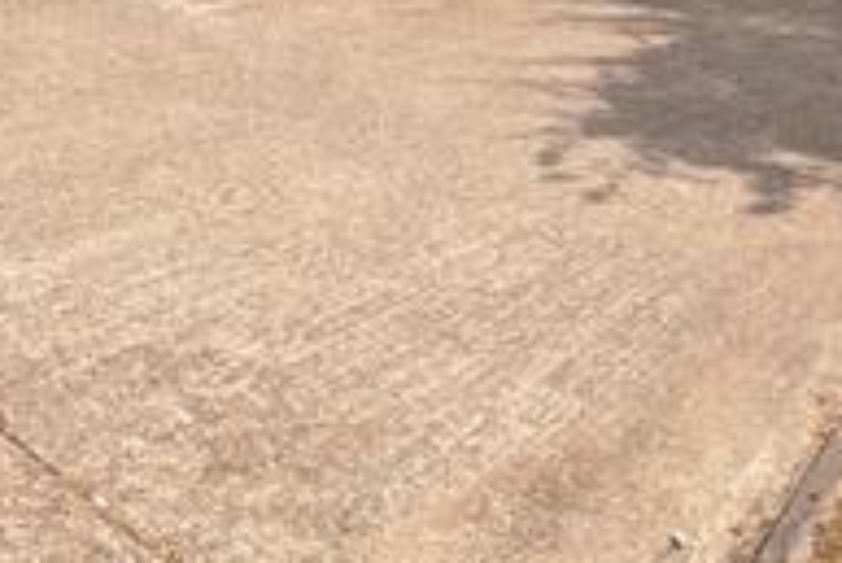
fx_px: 1279
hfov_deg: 36.4
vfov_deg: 21.7
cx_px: 458
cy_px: -216
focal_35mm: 55
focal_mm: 11
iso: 100
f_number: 10
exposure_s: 1/200
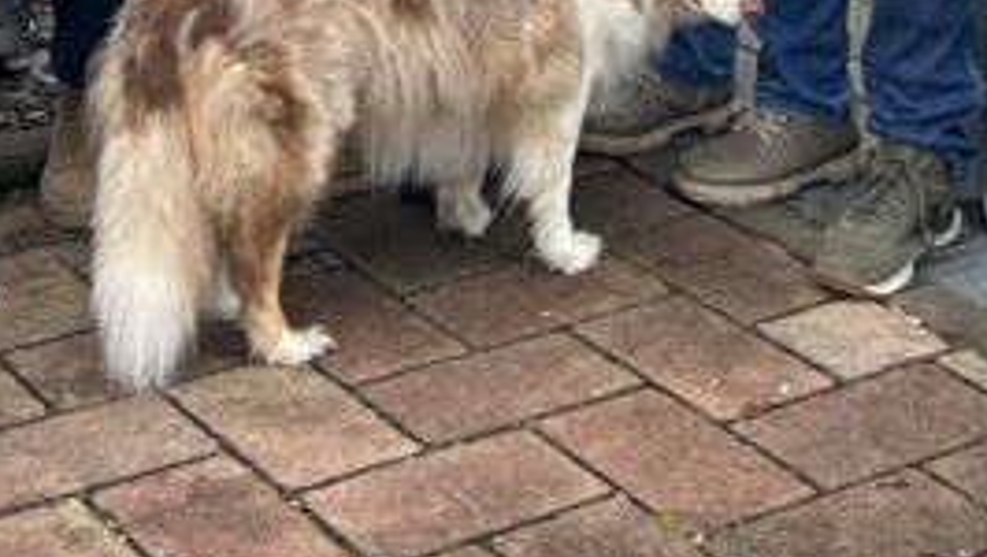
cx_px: 401
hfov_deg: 19.6
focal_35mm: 109
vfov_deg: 10.1
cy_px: -639
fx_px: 2854
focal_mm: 5.7
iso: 64
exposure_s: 1/100
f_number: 1.5
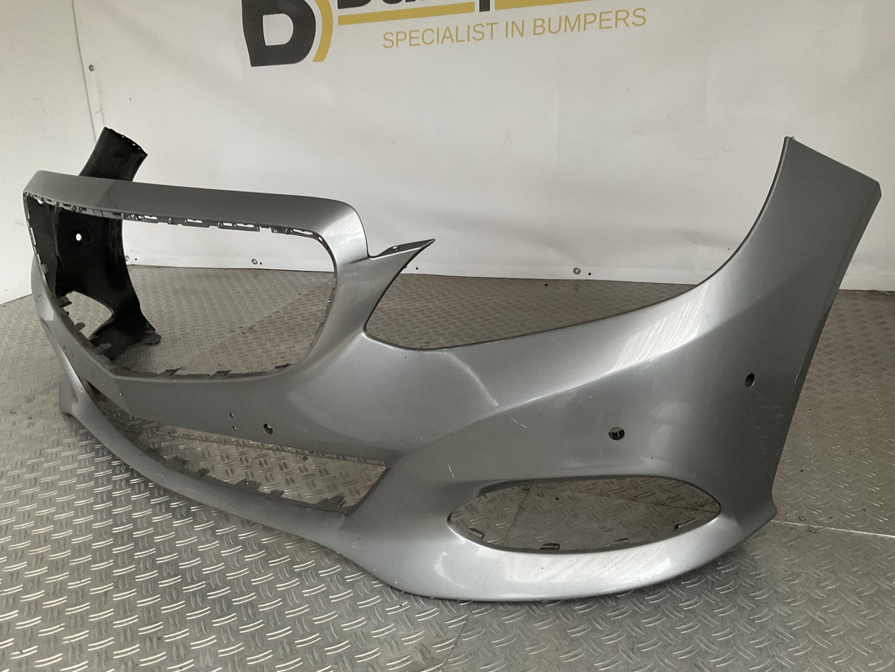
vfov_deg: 48.2
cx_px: 448
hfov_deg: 61.7
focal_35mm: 29
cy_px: 336
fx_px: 750
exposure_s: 1/50
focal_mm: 3
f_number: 1.8
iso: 160
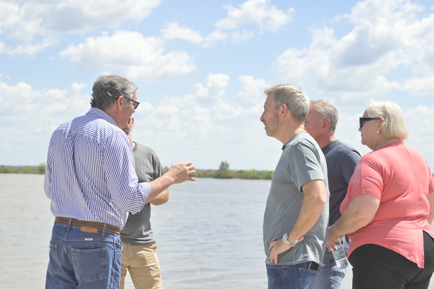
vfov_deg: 19.7
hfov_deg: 29.2
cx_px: 217
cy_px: 144
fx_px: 832
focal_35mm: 69
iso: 100
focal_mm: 46
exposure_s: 1/800
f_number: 4
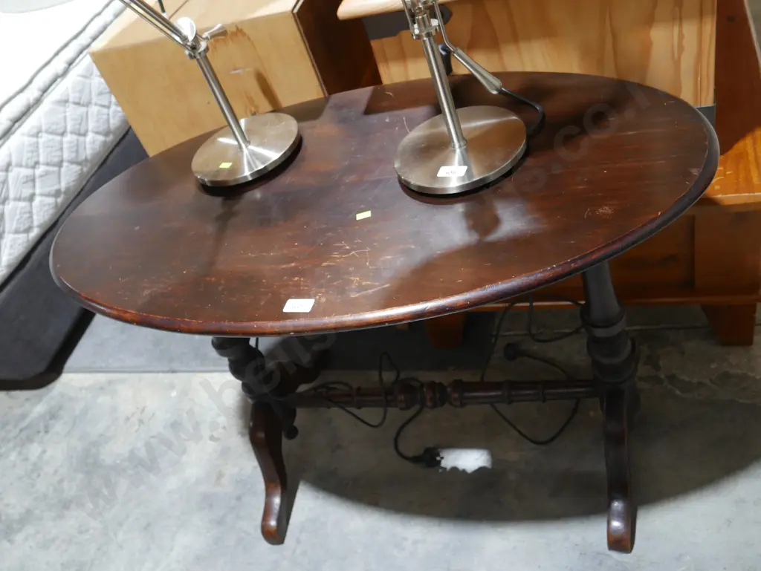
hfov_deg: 53.9
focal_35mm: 34
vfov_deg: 41.8
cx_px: 380
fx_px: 748
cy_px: 286
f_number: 4
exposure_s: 1/60
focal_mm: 17
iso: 800
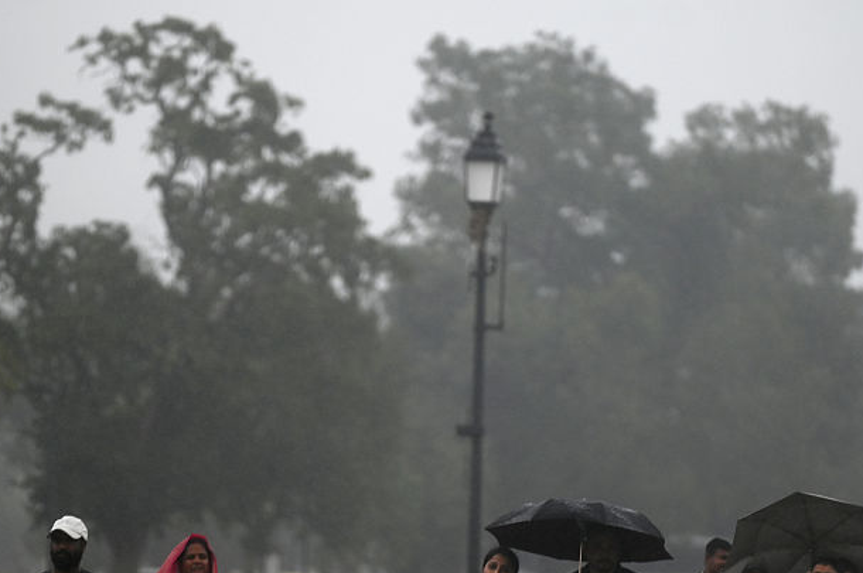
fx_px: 8044
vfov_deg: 4.1
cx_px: 465
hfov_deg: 6.1
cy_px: 424
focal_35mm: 336
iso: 640
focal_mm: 200
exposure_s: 1/400
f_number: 2.8
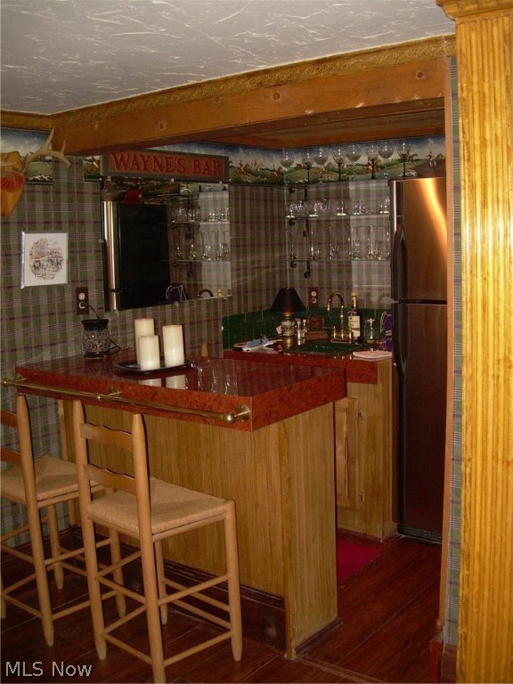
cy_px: 342
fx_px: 751
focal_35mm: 38
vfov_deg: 49.0
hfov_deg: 37.7
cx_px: 256
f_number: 2.8
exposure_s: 1/60
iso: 200
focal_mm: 6.3
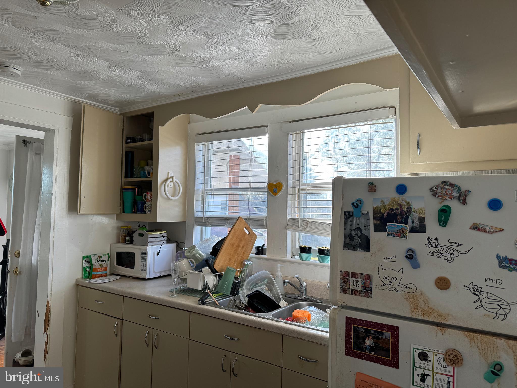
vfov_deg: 56.8
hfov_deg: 71.6
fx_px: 358
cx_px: 258
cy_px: 194
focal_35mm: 24
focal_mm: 6.76
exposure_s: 1/182
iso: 64
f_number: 1.78
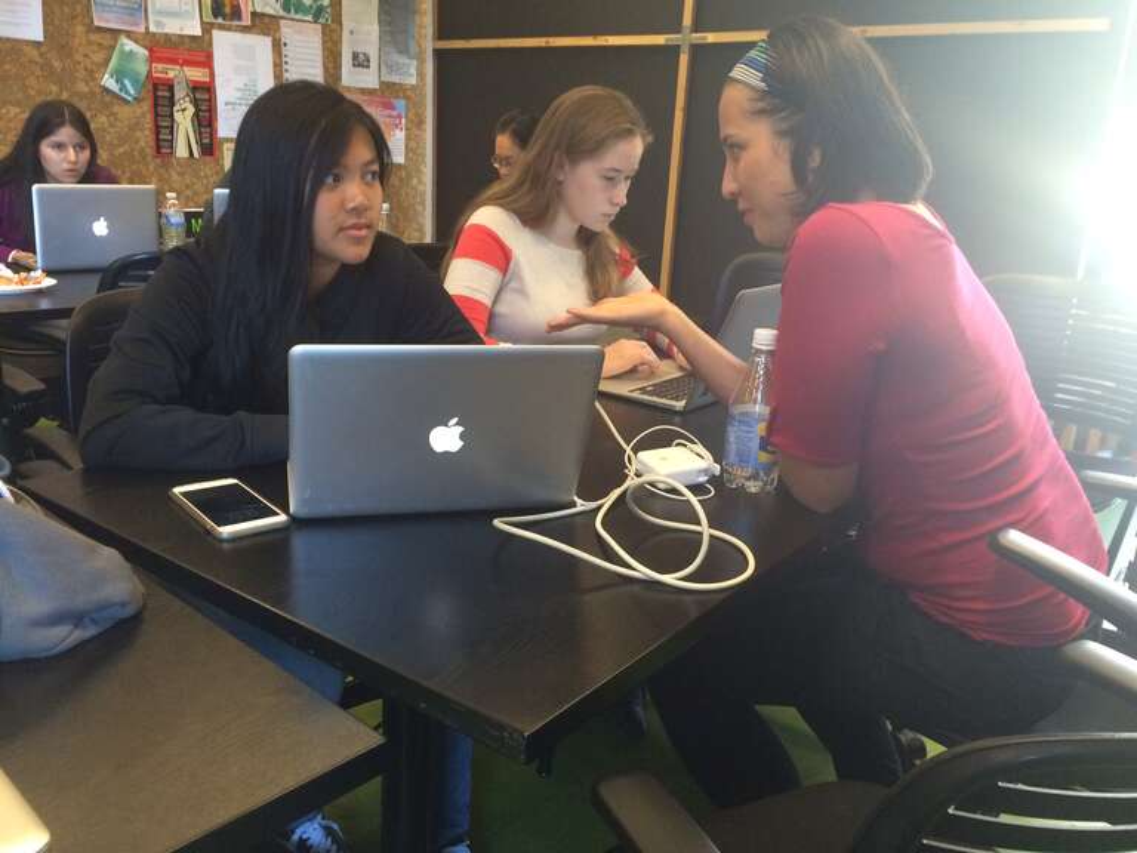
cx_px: 568
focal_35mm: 29
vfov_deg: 48.2
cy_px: 426
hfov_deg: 61.7
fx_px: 953
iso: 160
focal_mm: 4.15
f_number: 2.2
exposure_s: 1/30
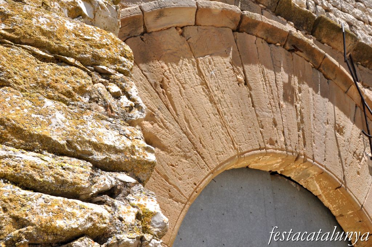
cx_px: 186
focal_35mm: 39
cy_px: 124
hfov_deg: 49.6
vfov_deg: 34.1
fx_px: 402
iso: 500
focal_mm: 26
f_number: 11
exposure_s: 1/500
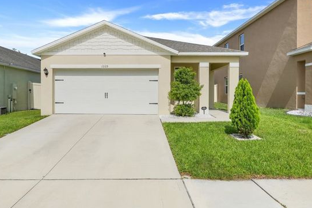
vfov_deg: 49.5
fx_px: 225
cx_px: 141
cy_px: 95
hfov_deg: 69.3
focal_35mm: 26
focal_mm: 20
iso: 250
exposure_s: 1/1000
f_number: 9
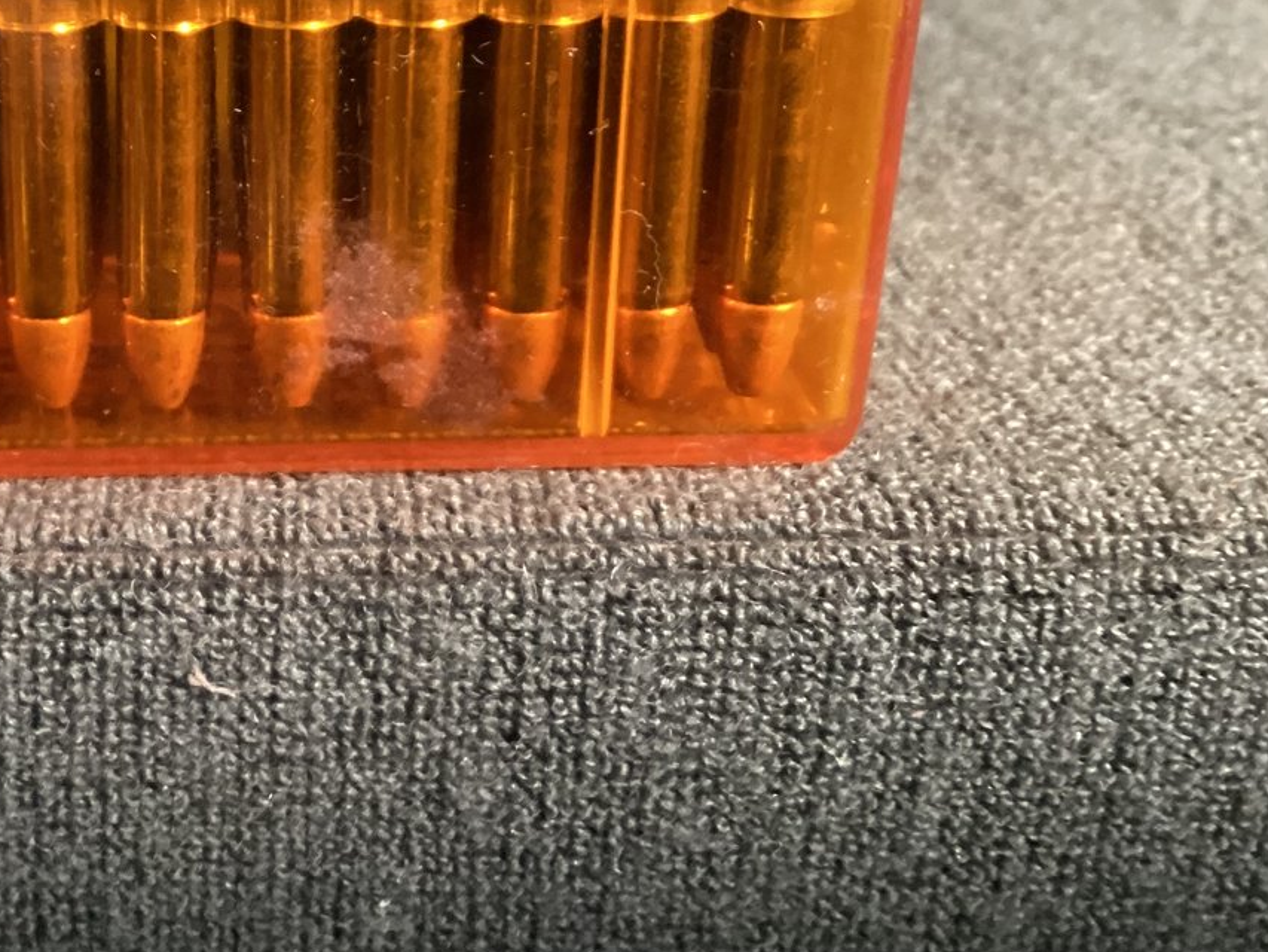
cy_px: 268
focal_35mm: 55
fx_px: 2015
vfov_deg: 26.3
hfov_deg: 33.7
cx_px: 222
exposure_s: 1/40
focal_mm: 3.3
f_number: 2.4
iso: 400
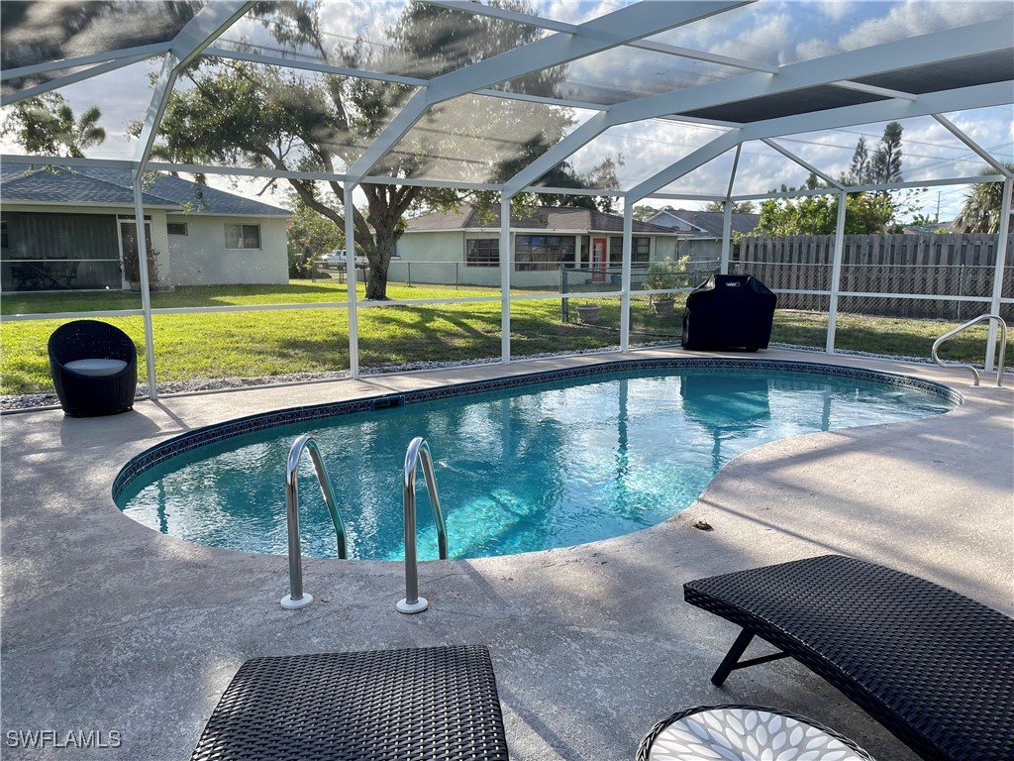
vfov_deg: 53.1
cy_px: 380
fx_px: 762
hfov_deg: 67.3
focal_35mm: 26
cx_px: 507
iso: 32
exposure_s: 1/1006
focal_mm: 4.2
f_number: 1.6
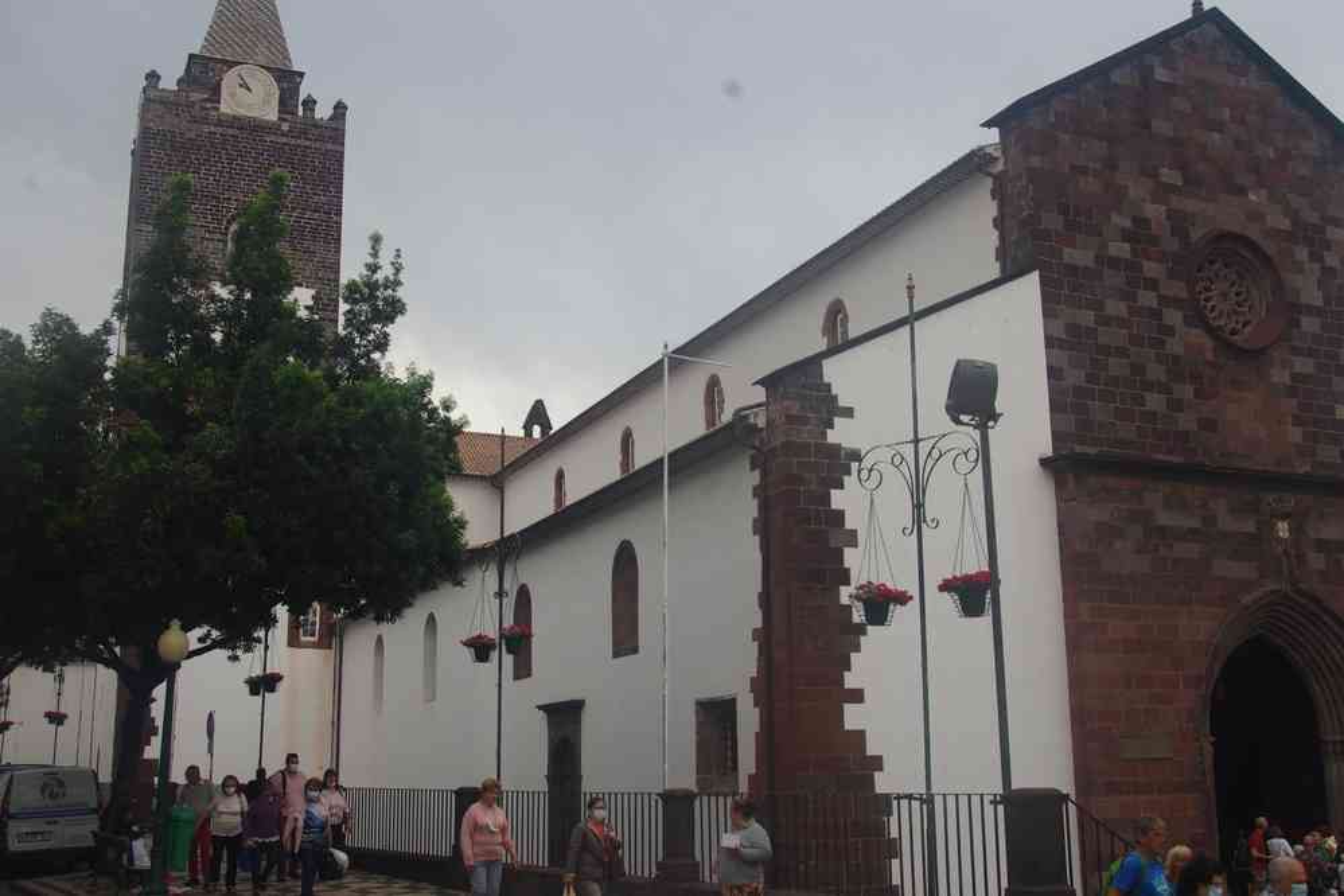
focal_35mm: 36
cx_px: 672
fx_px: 1344
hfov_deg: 53.1
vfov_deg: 36.9
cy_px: 448
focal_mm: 24
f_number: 10
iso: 200
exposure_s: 1/50
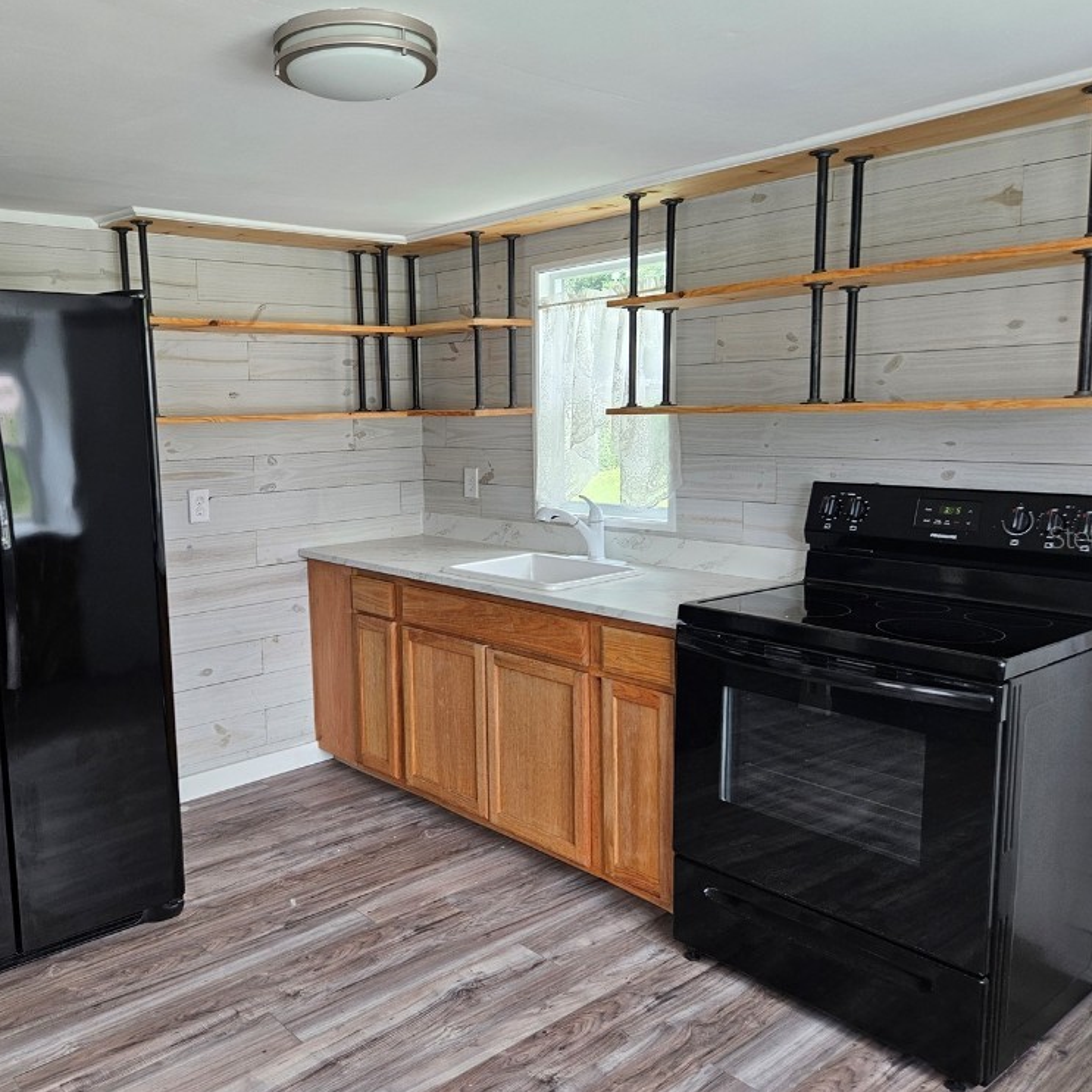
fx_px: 999
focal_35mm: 28
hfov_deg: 56.8
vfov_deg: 57.3
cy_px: 536
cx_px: 435
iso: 100
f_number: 1.8
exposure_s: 1/120
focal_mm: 5.4
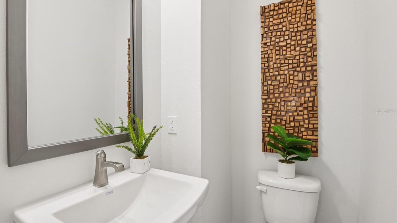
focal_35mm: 17
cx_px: 197
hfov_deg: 95.9
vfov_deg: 63.9
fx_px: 179
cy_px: 111
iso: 400
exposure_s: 1/20
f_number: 8
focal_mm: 16
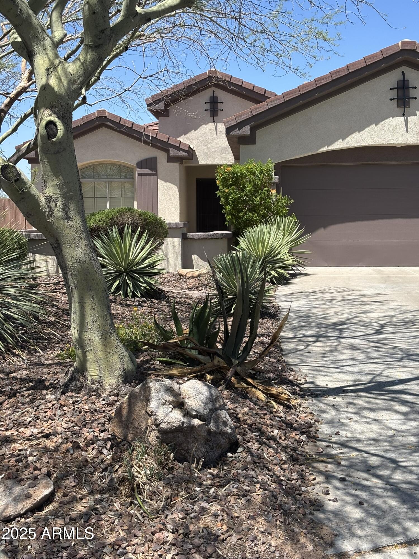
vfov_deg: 36.8
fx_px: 839
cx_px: 210
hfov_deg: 28.0
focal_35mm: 52
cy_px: 280
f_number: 1.6
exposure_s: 1/1812
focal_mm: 5.96
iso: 32
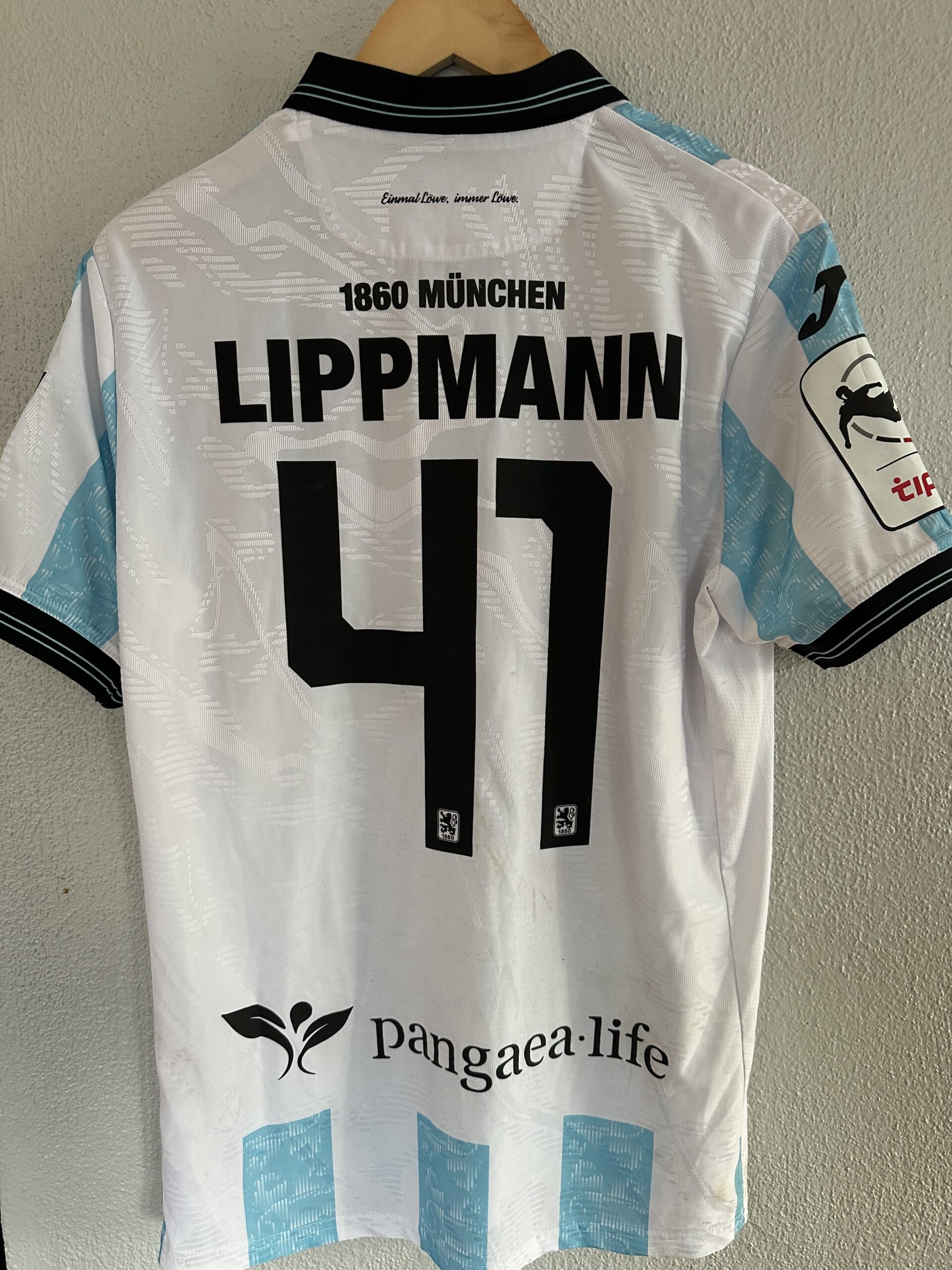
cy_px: 635
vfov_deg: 71.6
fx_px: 880
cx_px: 476
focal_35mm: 24
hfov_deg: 56.8
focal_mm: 6.86
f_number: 1.78
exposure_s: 1/64
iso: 250
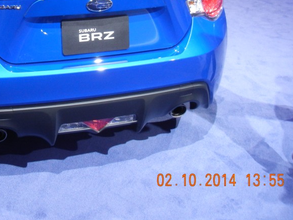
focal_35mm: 53
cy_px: 26
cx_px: 57
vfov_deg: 26.7
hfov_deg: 35.0
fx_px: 449
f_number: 3.5
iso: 375
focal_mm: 5.4
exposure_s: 1/57.4
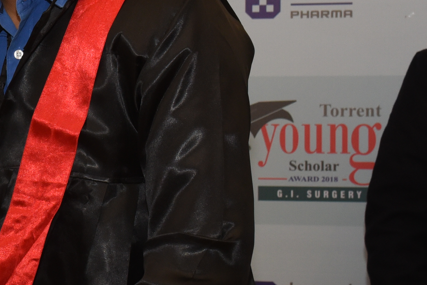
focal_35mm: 151
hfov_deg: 13.1
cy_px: 125
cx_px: -147
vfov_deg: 9.1
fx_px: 1792
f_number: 7.1
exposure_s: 1/60
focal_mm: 40
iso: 1250
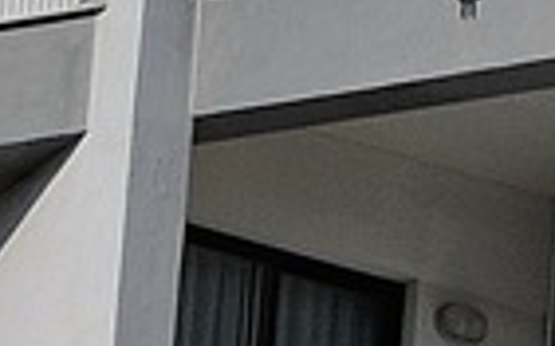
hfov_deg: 3.4
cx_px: 24
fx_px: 9283
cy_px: 1146
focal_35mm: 614
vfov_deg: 2.1
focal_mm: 31
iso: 100
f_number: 9
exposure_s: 1/800
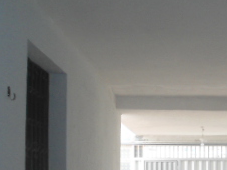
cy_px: 202
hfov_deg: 25.4
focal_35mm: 73
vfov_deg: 19.1
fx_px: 479
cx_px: 225
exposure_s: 1/50
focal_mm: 4.7
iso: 80
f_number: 2.8
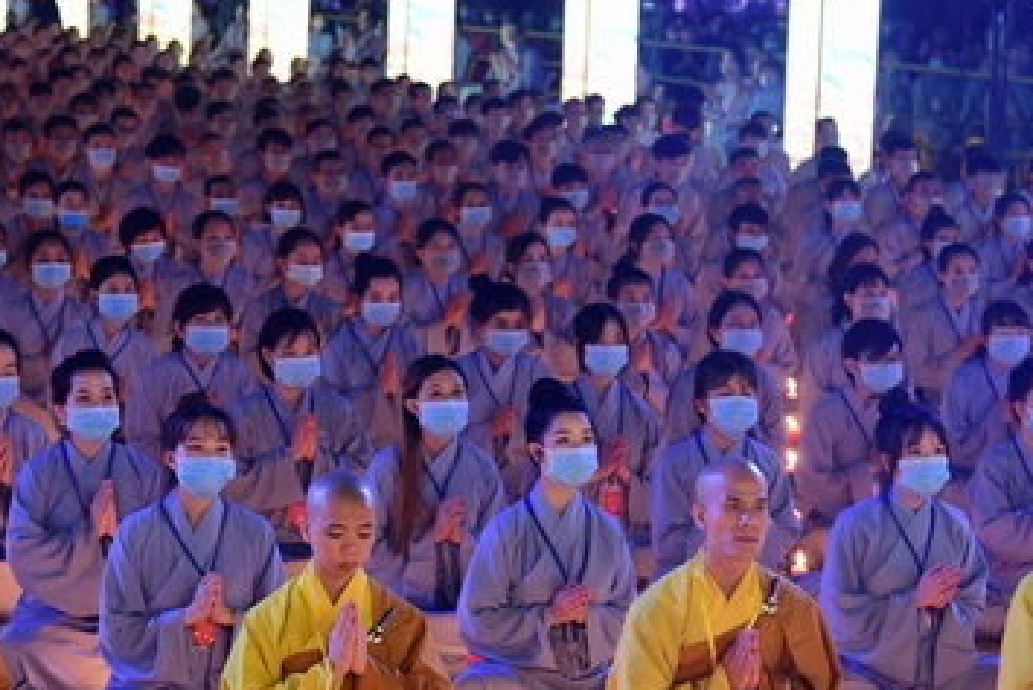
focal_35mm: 121
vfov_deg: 11.3
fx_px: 3473
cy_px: 262
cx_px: 183
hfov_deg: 16.8
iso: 2000
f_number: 4
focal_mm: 66
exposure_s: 1/20
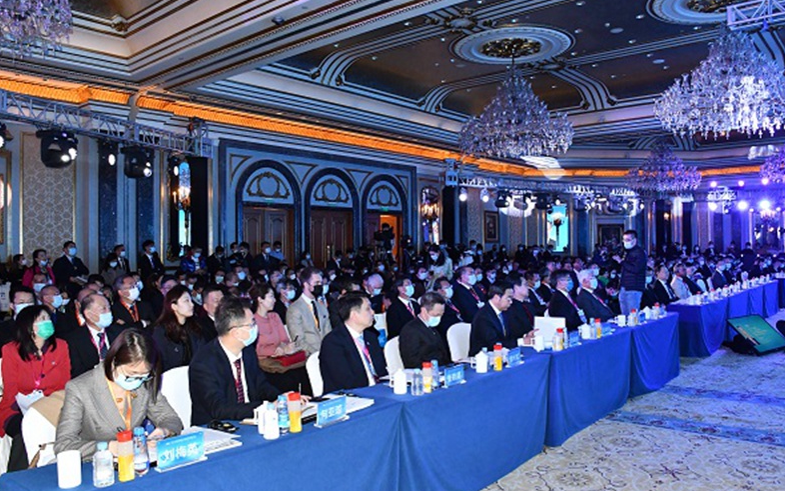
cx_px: 392
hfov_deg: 66.5
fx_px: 599
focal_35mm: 28
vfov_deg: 44.5
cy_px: 244
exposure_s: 1/160
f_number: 7.1
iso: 3200
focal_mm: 18
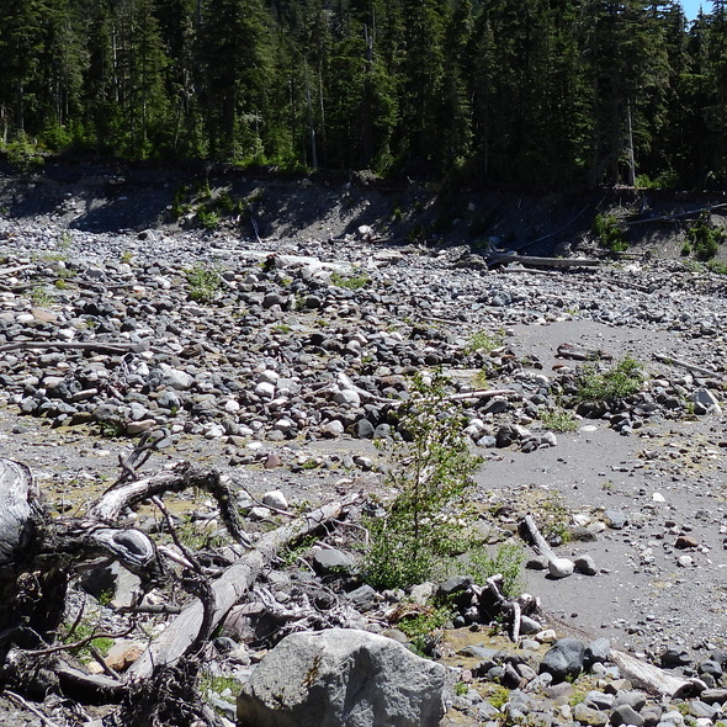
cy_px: 239
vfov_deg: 36.4
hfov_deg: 34.6
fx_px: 1093
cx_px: 660
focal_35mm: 46
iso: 100
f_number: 2.8
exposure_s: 1/1250
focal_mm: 4.3
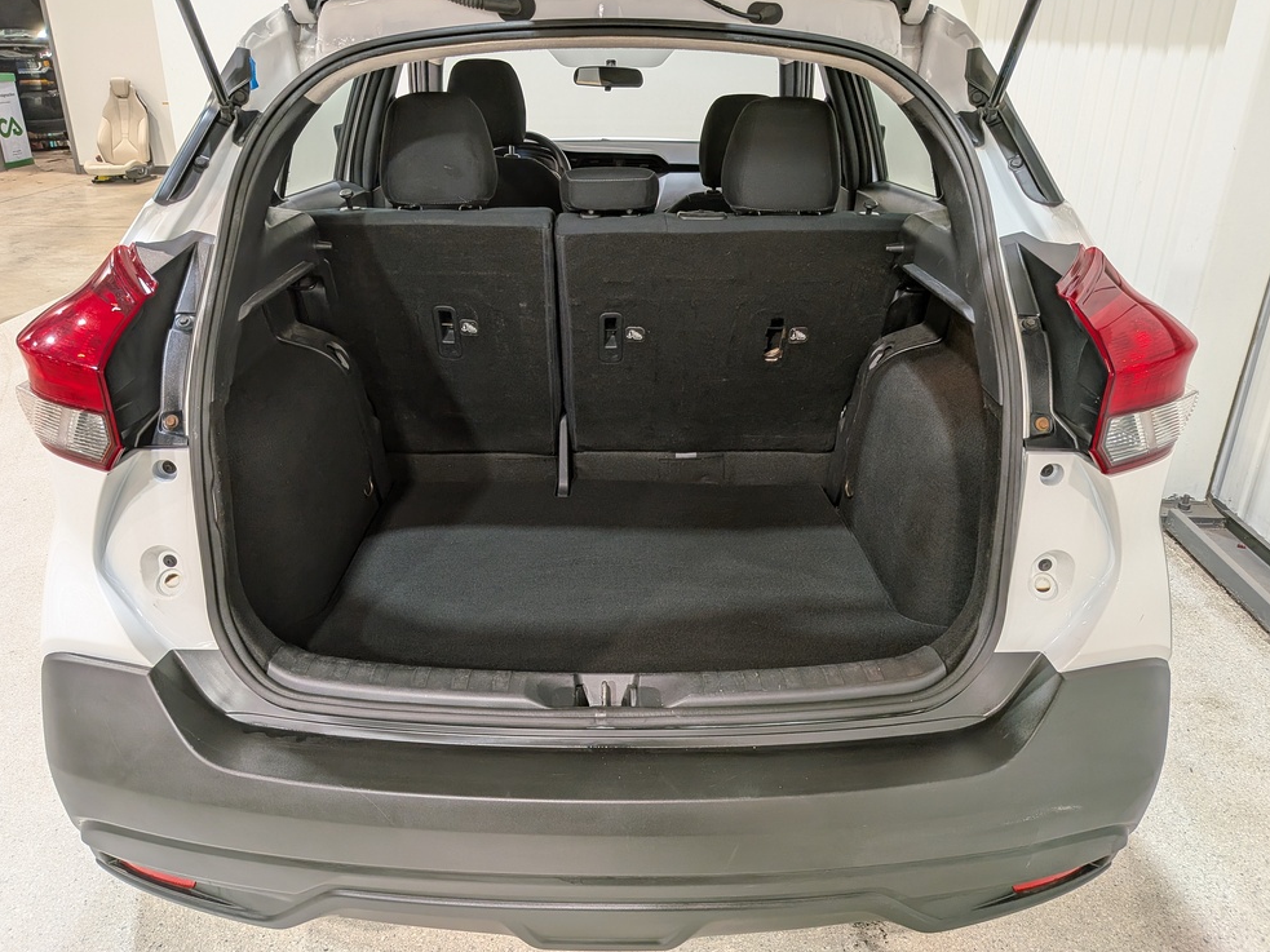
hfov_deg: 69.4
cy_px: 461
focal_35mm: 25
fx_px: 917
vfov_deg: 54.9
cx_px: 618
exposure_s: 1/100
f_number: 1.7
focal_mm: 4.53
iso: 124
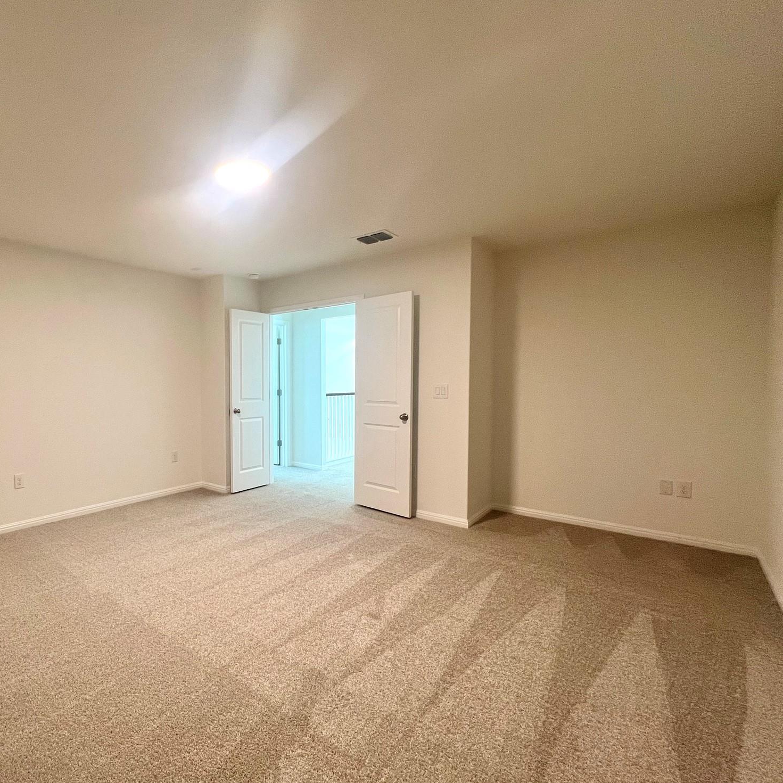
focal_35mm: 16
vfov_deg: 87.4
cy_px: 399
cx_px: 244
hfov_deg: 83.6
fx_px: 409
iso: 160
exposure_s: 1/60
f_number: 1.8
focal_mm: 1.57
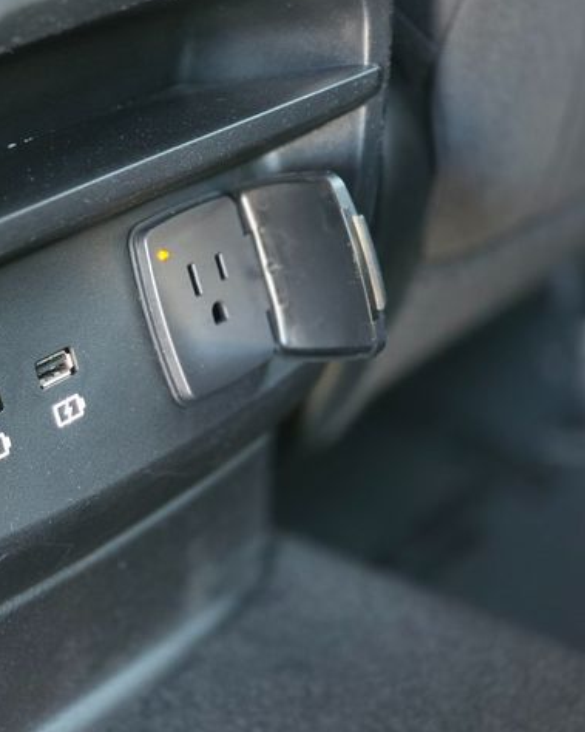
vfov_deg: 21.0
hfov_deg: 16.8
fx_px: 1970
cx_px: 167
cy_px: 363
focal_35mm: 91
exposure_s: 1/30
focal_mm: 7.9
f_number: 2.4
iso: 1000
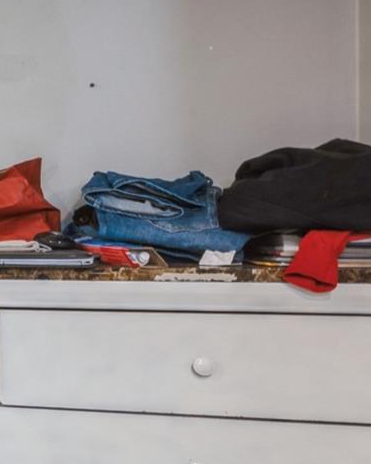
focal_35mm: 58
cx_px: -547
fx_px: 796
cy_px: 259
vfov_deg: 32.5
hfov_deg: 14.6
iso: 200
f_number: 11
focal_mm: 14
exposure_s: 1/1.67
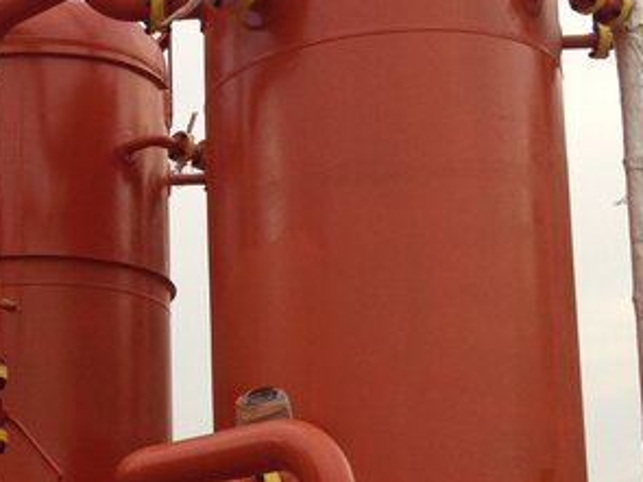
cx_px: -11
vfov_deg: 15.5
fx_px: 1764
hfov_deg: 20.0
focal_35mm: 95
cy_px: 305
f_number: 2.4
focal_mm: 4.28
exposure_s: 1/224
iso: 64
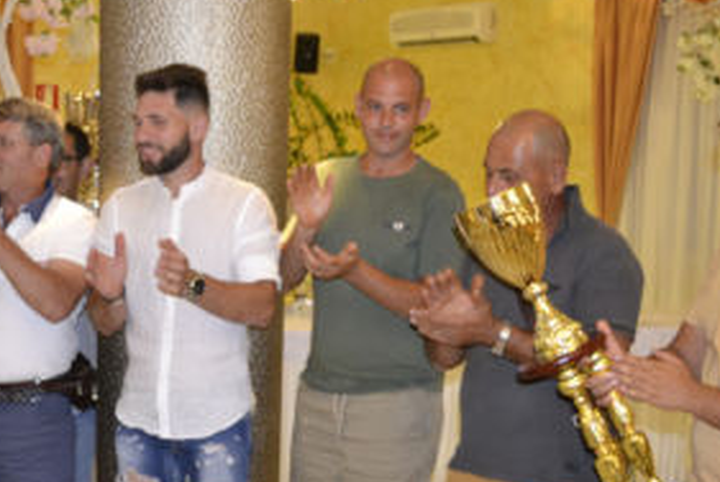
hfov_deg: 30.9
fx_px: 1281
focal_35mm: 64
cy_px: 331
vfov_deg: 21.2
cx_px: 195
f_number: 3.5
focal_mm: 20
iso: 1100
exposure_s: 1/60
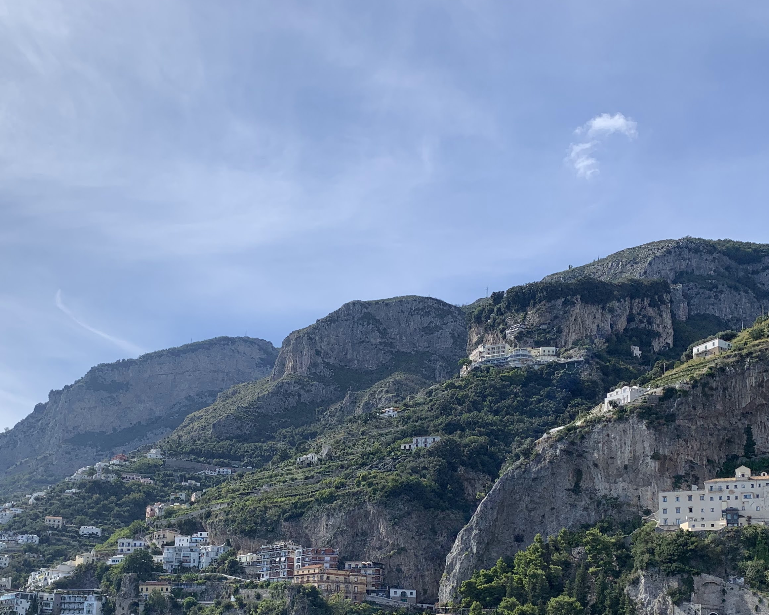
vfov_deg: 33.3
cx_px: 334
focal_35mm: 44
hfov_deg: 41.9
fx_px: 1001
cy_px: 475
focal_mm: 4.25
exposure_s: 1/3650
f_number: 1.8
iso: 25
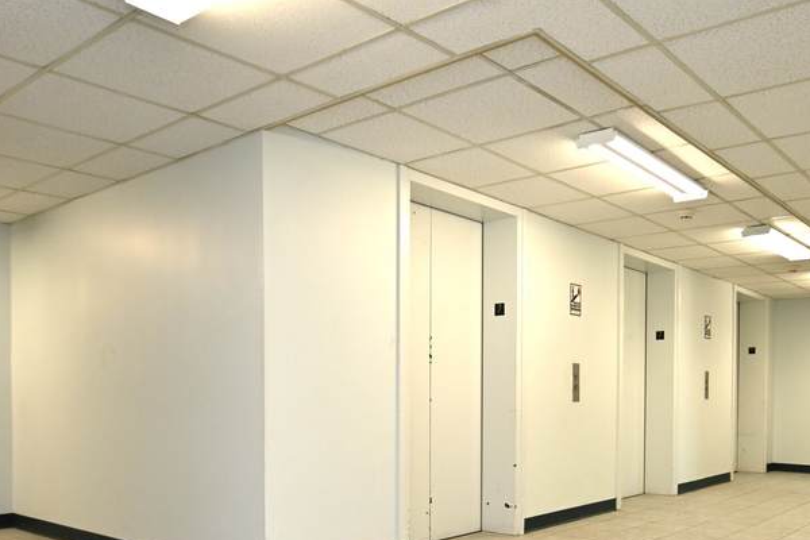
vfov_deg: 39.7
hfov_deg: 58.6
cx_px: 448
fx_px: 720
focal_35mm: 32
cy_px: 422
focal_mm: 10
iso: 200
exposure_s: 1/60
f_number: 4
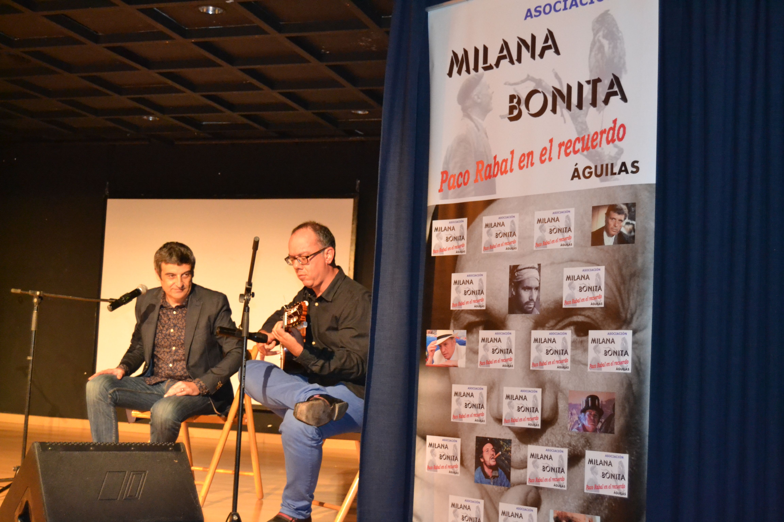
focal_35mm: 48
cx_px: 392
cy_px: 261
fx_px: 1045
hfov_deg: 41.1
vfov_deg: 28.1
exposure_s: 1/60
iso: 3200
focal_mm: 32
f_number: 4.5
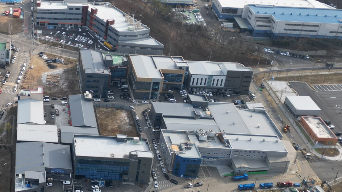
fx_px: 535
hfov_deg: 32.2
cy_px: 40
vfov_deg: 20.2
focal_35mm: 59
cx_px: -12
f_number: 1.7
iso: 130
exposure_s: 1/1500
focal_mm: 6.72
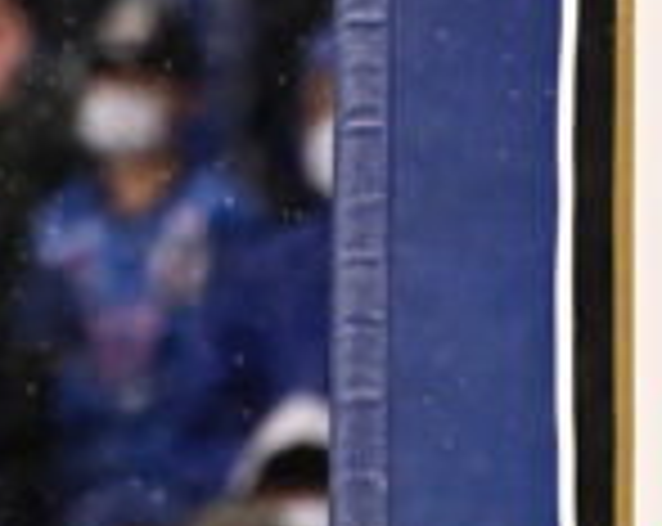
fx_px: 71762
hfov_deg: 0.5
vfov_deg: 0.4
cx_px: -441
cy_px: -389
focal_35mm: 3670
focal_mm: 560
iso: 4000
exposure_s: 1/500
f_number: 5.6
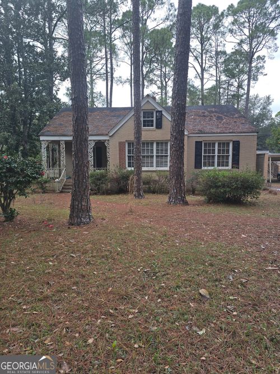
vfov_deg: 73.9
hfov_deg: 58.9
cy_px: 187
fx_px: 248
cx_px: 140
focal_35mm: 23
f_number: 1.7
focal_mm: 6.3
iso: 32
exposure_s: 1/120
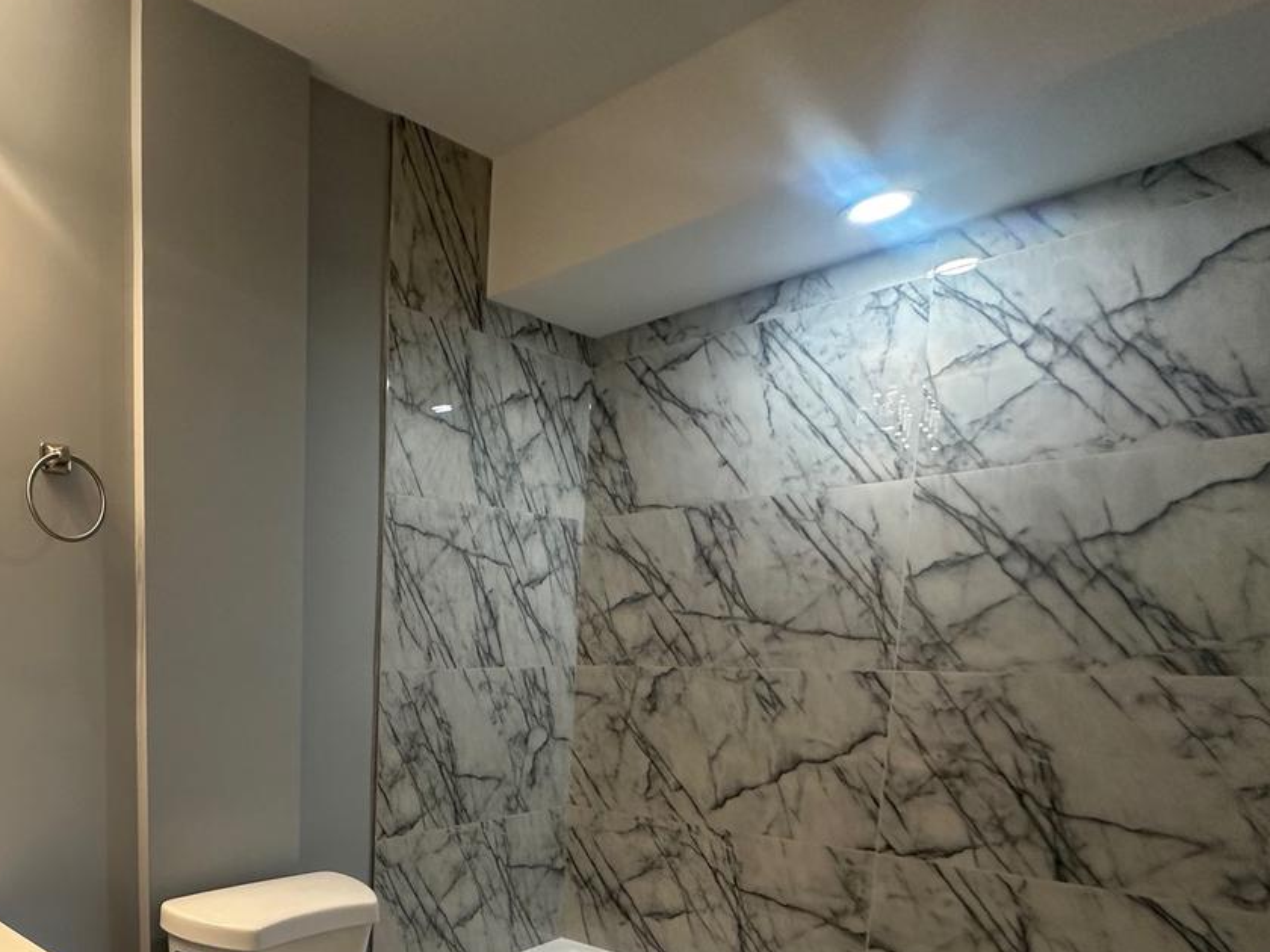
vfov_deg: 52.9
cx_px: 194
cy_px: 768
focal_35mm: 24
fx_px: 881
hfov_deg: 63.1
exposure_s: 1/120
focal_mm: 2.22
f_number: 2.2
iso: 250
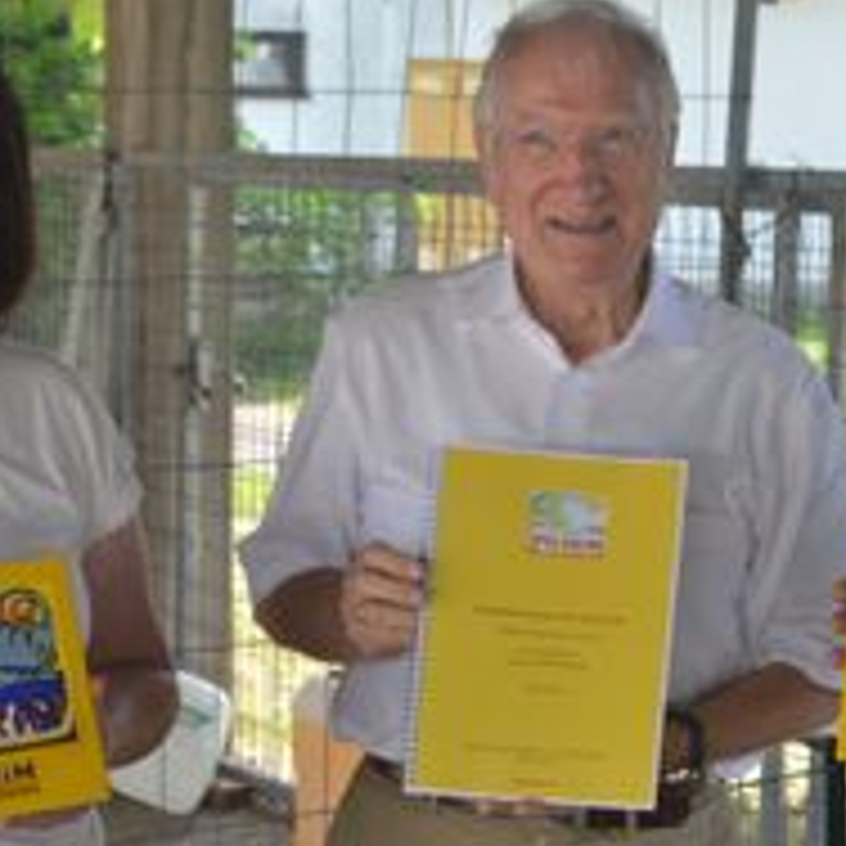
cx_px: 616
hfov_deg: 14.3
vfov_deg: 14.4
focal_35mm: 121
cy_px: 464
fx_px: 3350
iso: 100
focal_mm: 35
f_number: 4.5
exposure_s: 1/30
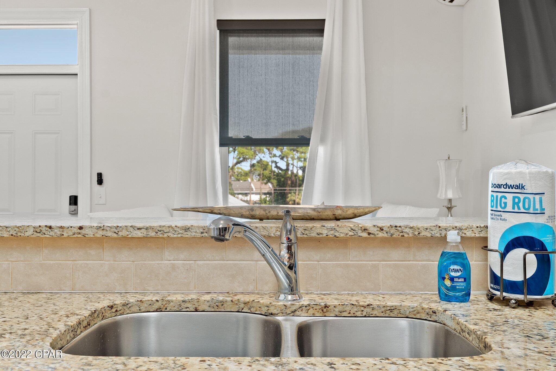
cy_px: 186
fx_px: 556
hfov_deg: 53.1
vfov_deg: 36.9
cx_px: 278
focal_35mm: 36
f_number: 8
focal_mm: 24
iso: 400
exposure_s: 1/2
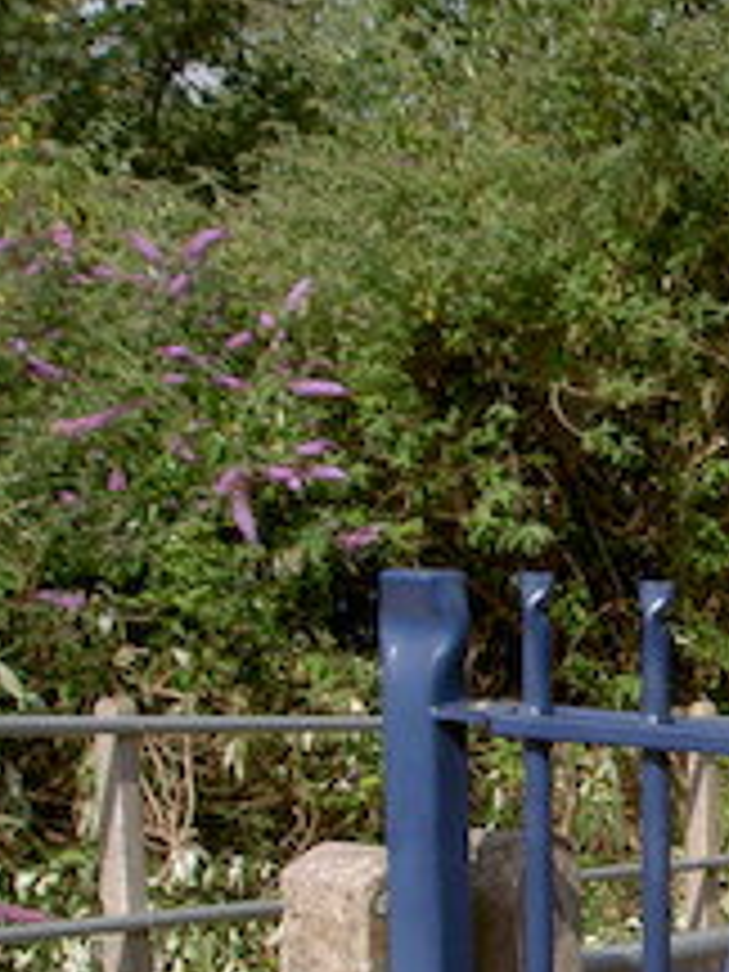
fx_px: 2359
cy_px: 634
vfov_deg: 23.2
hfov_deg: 16.0
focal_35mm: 84
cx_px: 1127
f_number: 4.7
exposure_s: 1/400
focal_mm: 5.6
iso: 50
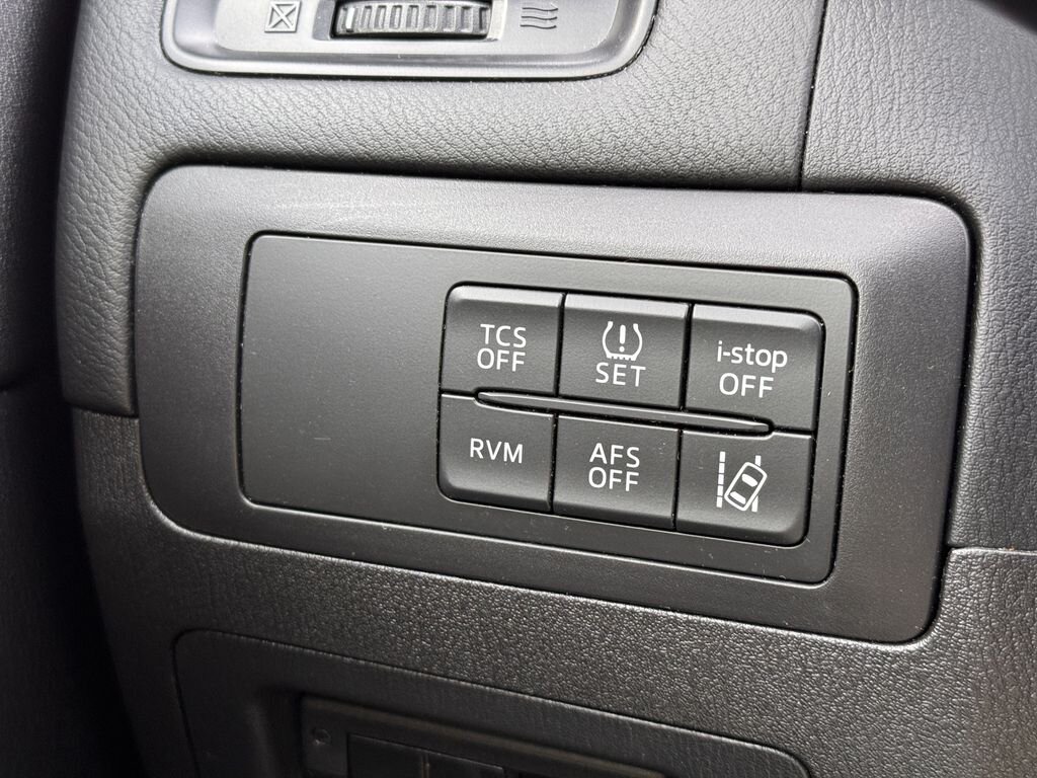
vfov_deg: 30.3
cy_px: 389
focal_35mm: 48
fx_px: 1438
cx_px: 518
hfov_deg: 39.7
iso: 250
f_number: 1.78
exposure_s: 1/44
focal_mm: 6.86
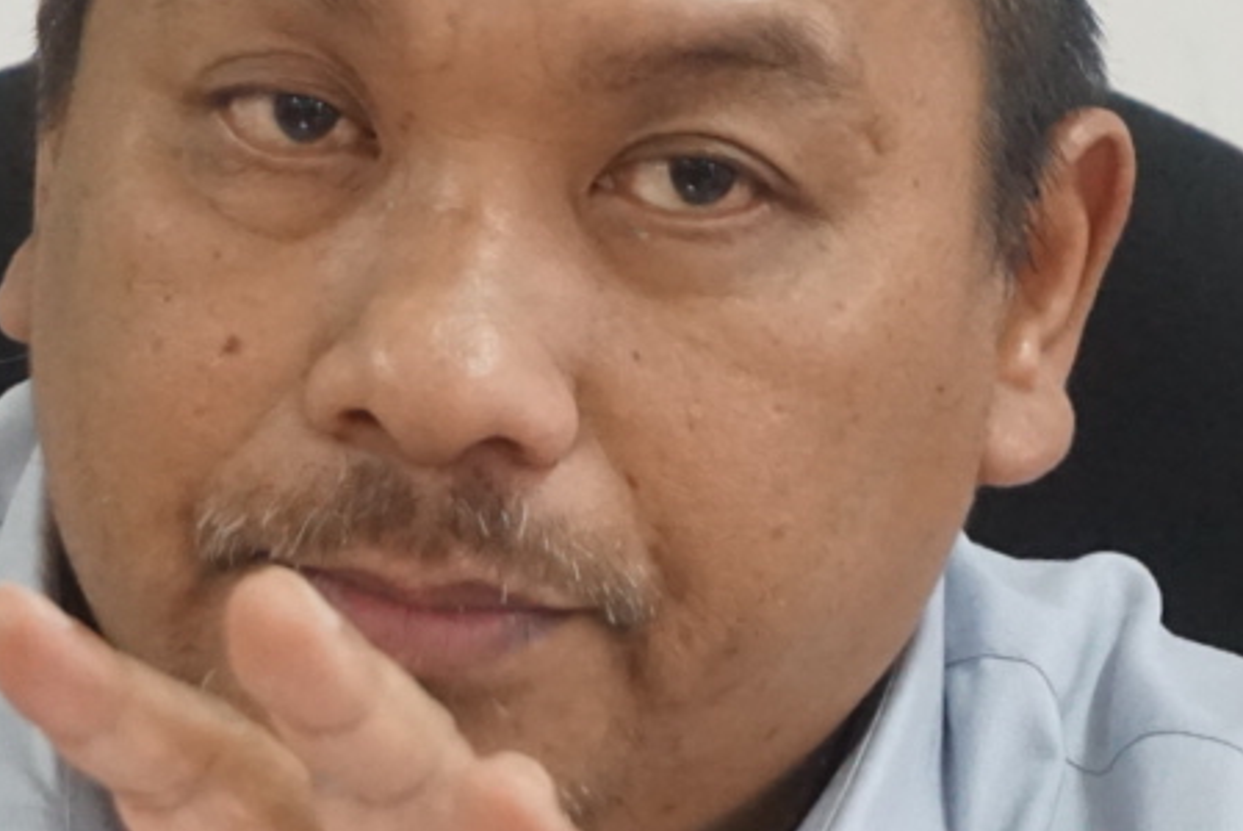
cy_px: 133
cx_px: 205
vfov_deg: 5.1
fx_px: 9328
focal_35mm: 270
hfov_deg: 7.6
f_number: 5.6
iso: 3200
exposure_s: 1/40
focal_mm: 50
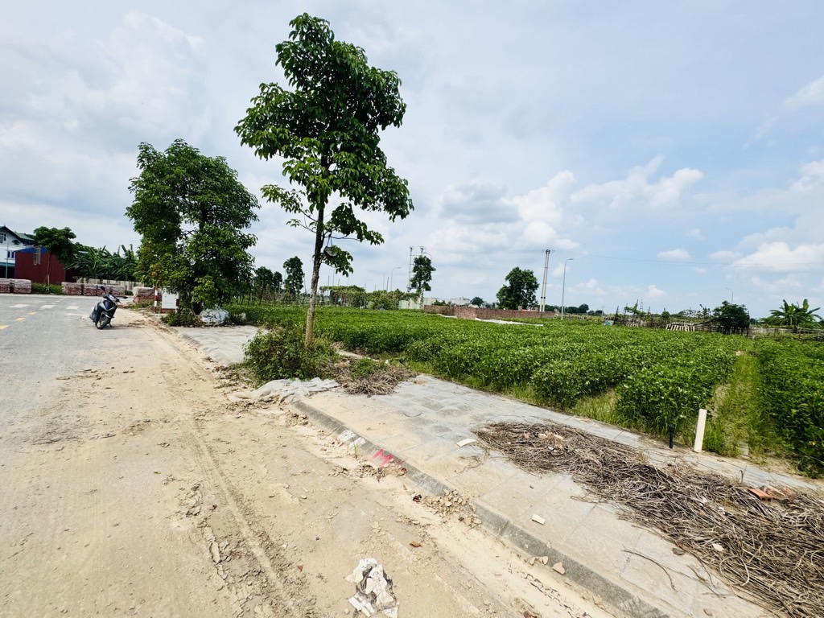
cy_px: 309
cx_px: 412
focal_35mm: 14
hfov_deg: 102.1
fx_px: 333
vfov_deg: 85.7
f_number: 2.2
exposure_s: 1/2028
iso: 50
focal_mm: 2.22
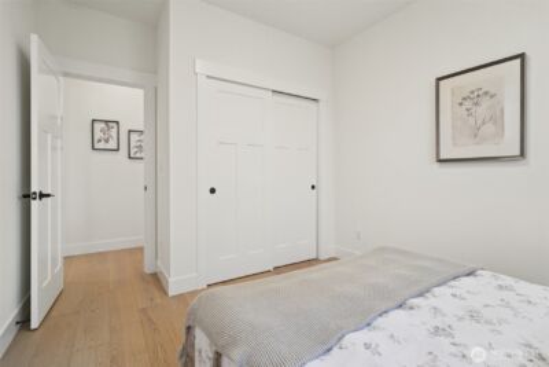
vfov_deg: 73.8
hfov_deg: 96.7
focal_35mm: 16
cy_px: 184
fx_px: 244
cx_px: 274
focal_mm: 16
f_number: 8
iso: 1600
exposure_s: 1/50
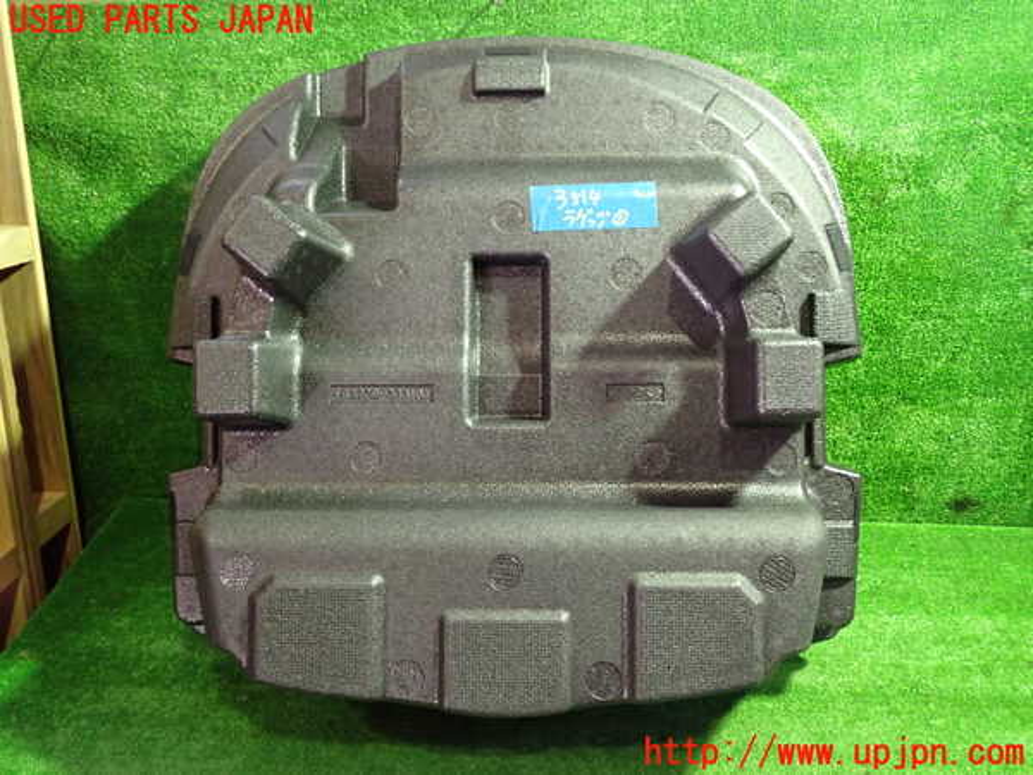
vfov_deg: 46.8
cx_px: 516
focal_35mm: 30
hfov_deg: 60.0
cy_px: 388
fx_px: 895
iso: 800
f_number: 2.3
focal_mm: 5.4
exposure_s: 1/30
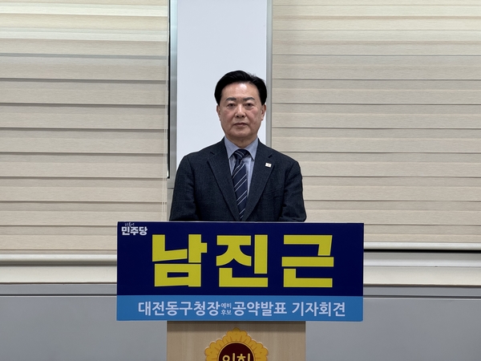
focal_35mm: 77
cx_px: 240
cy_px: 180
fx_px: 1070
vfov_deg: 19.1
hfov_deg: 25.3
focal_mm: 9
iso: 125
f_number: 2.8
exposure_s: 1/120
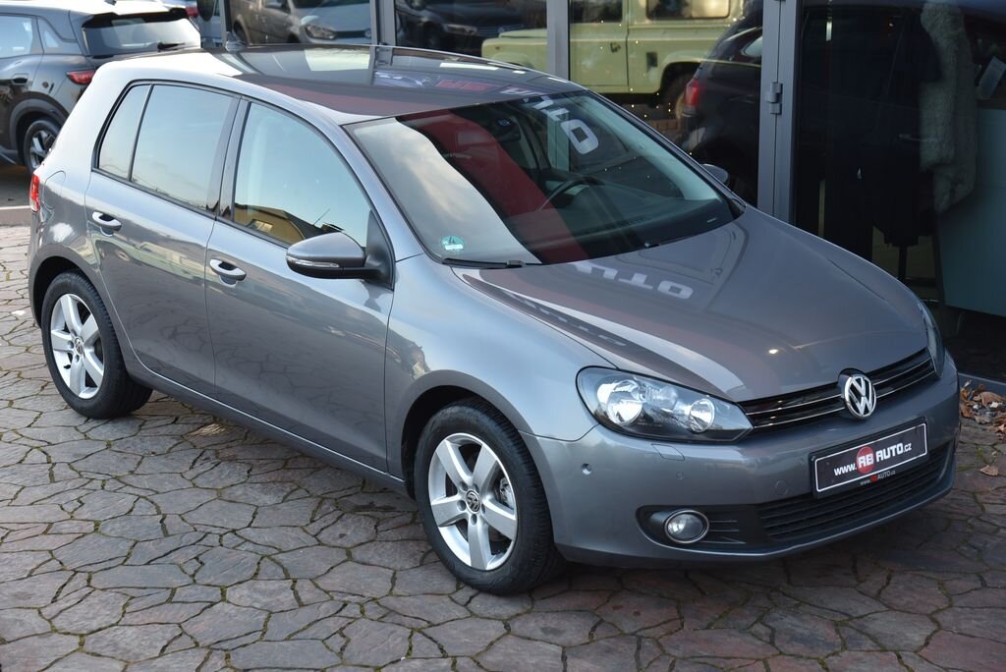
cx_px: 503
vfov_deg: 20.9
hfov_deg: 30.9
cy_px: 336
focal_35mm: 65
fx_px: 1817
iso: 500
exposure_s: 1/100
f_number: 5
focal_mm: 65
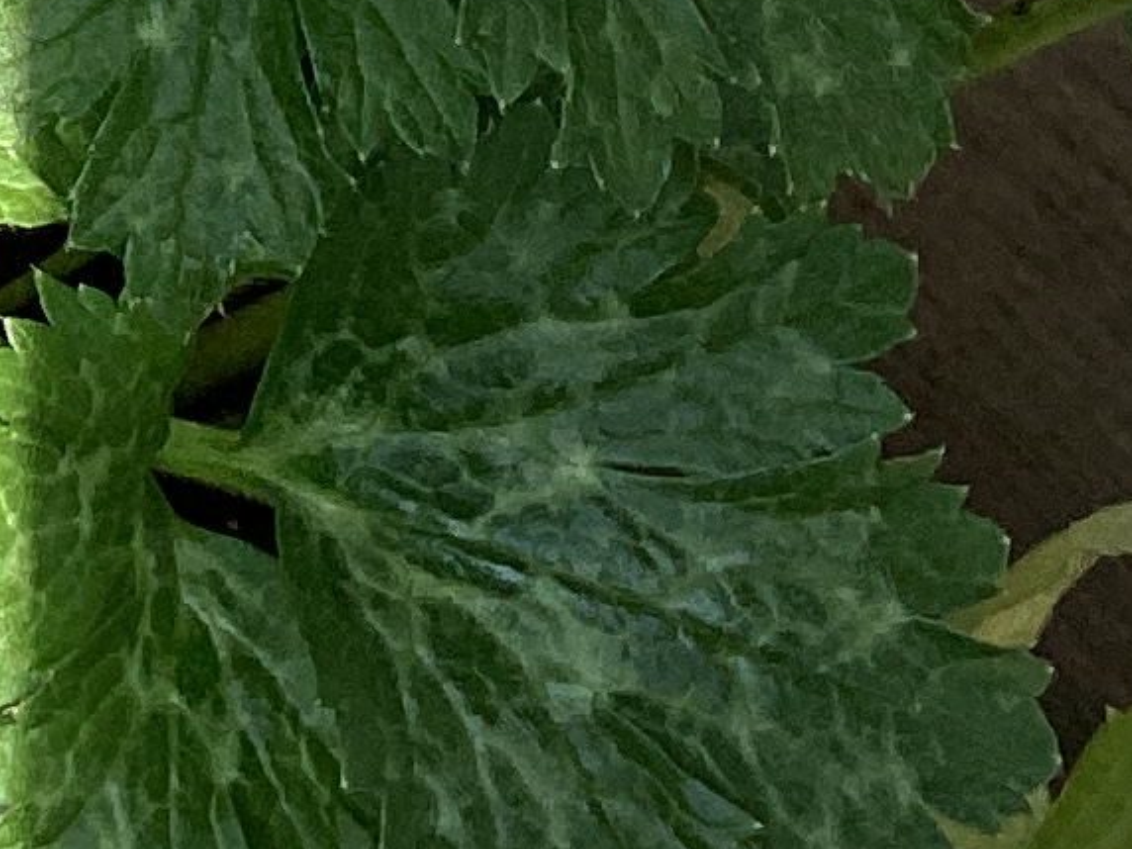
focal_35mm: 177
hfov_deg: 10.9
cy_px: -1407
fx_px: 5788
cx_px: -427
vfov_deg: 7.6
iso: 25
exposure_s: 1/494
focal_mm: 3.3
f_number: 2.4
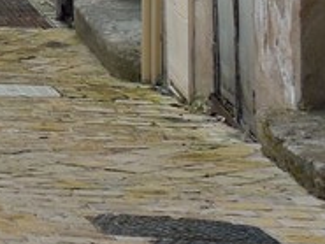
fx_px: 3514
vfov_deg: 3.8
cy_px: -621
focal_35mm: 374
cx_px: -1077
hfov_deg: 4.7
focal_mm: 45
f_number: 16
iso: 200
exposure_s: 1/80
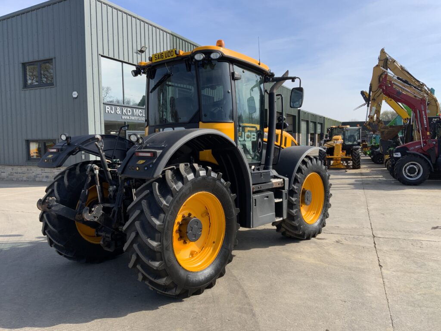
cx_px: 220
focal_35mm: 29
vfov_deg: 48.2
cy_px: 166
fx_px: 369
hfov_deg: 61.7
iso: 16
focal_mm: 3
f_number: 1.8
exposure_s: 1/1279
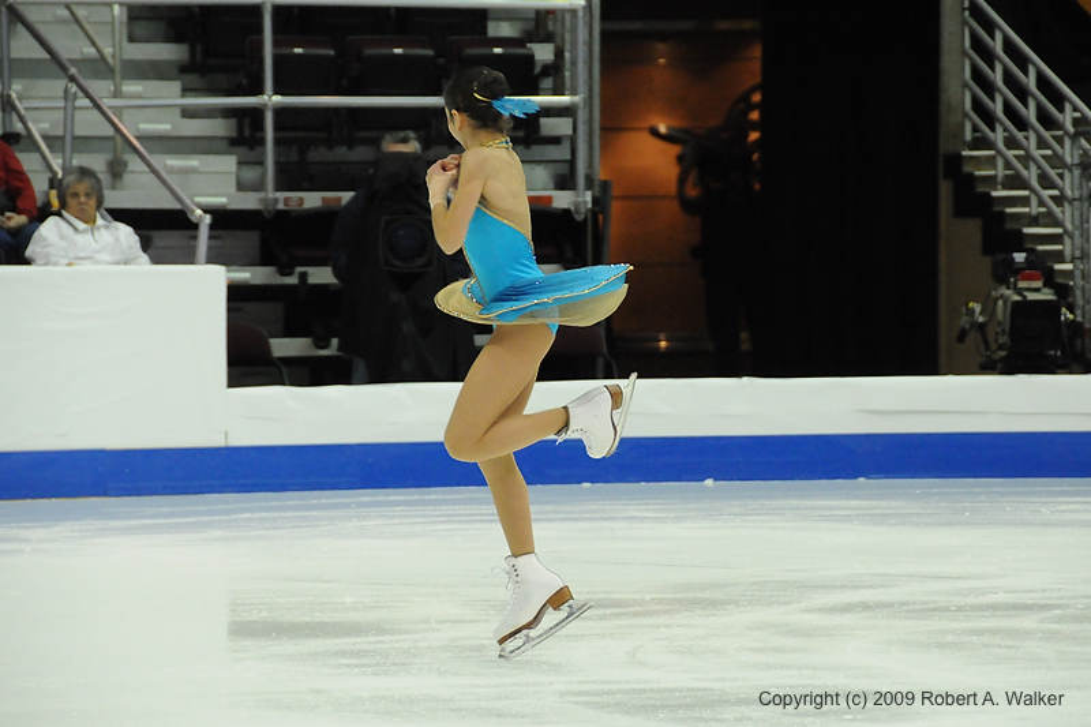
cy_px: 364
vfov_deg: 6.8
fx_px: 6135
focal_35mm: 202
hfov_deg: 10.2
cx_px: 546
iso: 3200
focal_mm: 135
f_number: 5.6
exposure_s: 1/800
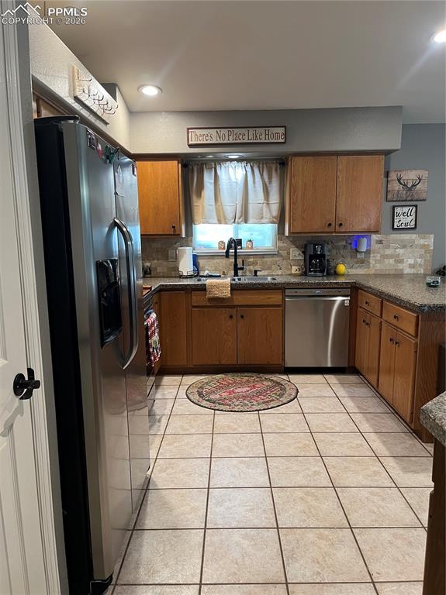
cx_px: 223
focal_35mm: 26
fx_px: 447
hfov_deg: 53.0
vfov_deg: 67.3
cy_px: 298
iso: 200
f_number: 1.6
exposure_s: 1/60
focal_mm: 5.1
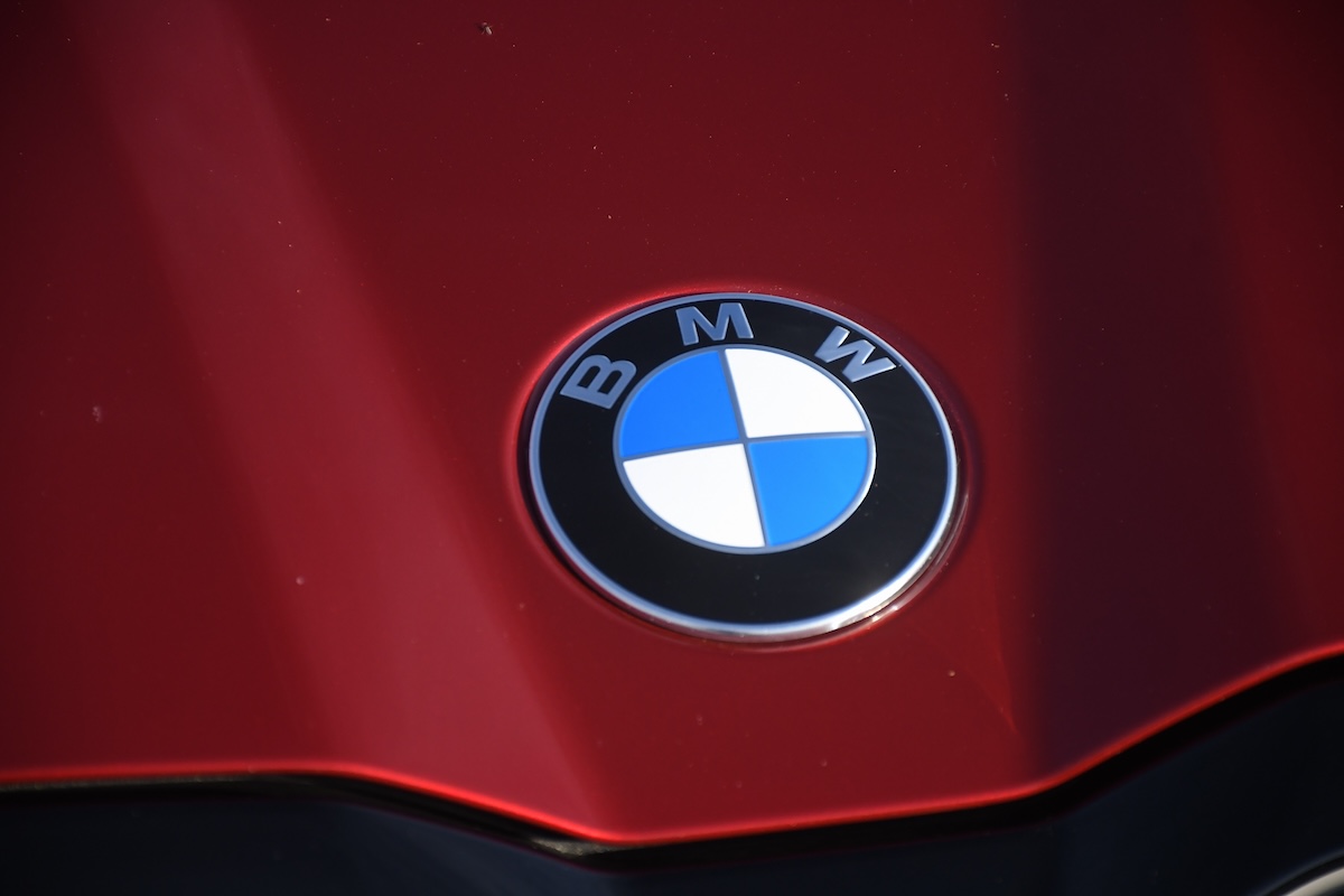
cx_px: 672
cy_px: 448
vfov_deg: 6.5
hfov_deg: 9.8
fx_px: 7839
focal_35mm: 210
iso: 640
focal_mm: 140
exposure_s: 1/1600
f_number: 5.6
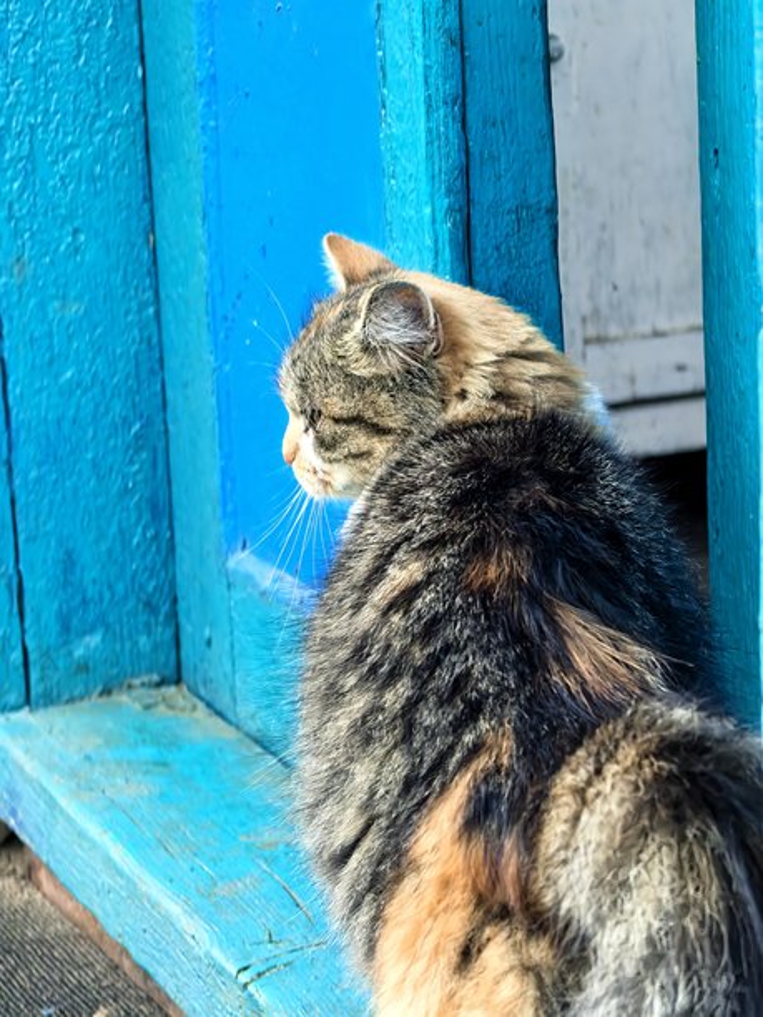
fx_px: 2792
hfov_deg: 15.6
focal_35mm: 95
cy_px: 508
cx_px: 382
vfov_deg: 20.7
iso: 1000
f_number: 2.1
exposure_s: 1/280
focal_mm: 15
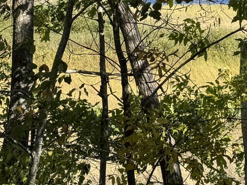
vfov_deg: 11.2
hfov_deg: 15.2
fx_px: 927
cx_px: 88
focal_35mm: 130
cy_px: -18
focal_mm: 6.76
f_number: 1.78
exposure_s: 1/1637
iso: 80
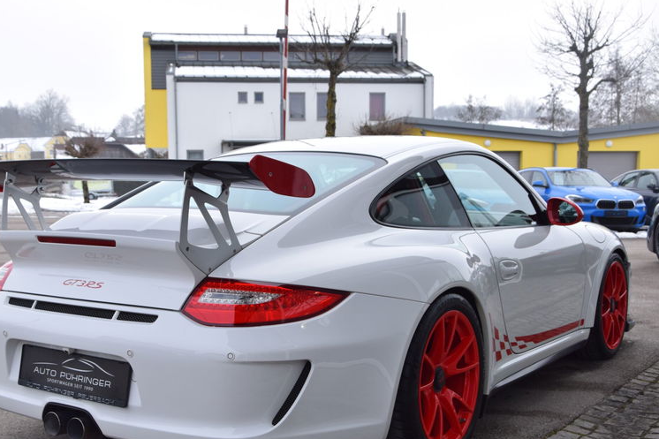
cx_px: 307
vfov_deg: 13.3
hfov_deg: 19.8
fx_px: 1885
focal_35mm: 103
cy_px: 276
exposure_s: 1/320
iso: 200
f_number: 9
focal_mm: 50
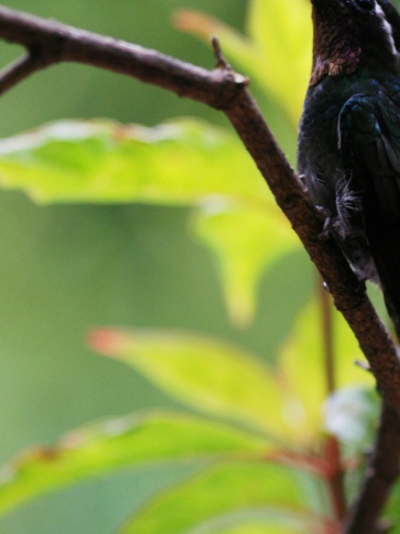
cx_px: 324
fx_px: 7056
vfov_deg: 4.3
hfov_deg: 3.2
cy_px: 176
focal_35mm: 458
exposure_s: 1/160
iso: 400
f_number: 4.5
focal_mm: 150
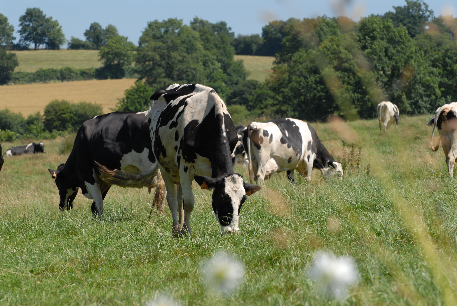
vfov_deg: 6.8
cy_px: 153
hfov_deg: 10.1
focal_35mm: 202
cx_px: 228
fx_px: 2574
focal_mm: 135
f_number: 10
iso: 200
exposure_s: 1/350
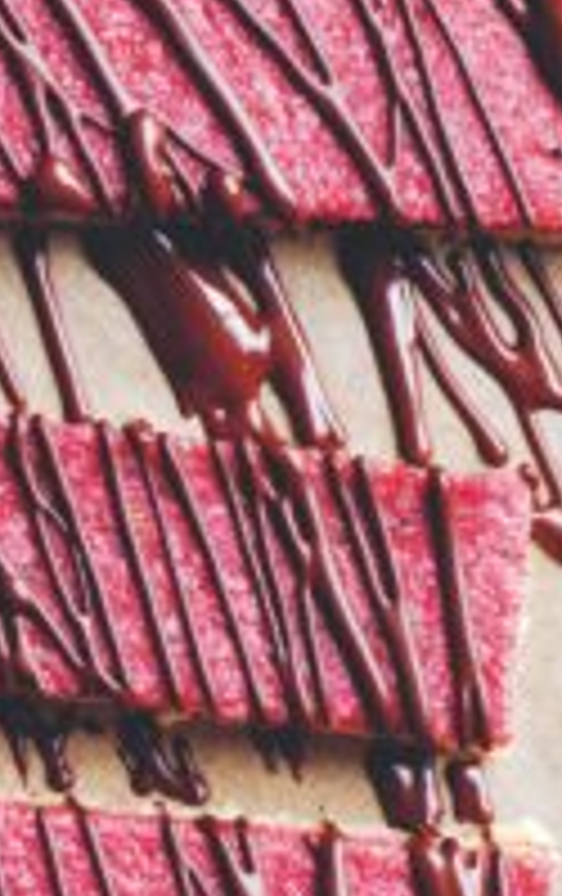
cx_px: -549
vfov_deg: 6.1
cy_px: 590
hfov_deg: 3.8
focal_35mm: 343
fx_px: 8375
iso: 100
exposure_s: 1/13
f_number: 8
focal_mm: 80
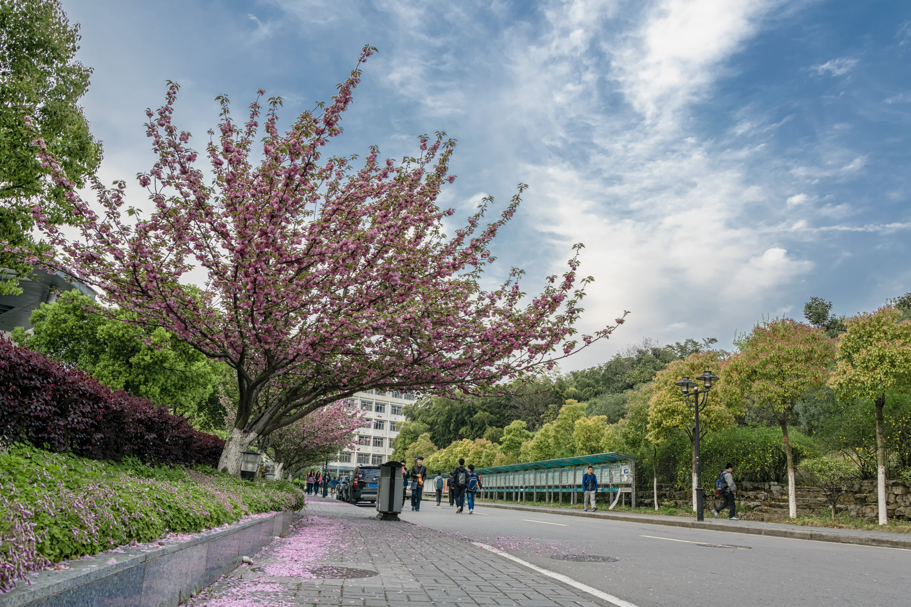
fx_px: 683
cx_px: 456
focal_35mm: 27
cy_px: 304
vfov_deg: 47.9
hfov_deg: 67.4
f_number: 11
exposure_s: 1/30
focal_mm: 18
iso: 100
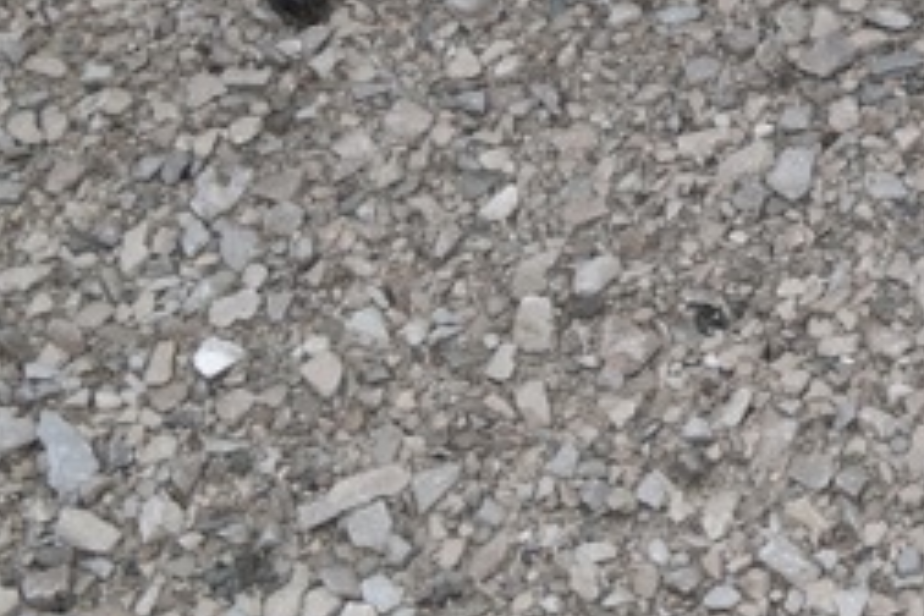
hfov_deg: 13.9
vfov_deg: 9.9
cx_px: 1679
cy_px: -519
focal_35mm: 131
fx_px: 3362
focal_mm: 22
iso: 100
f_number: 6.3
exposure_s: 1/160
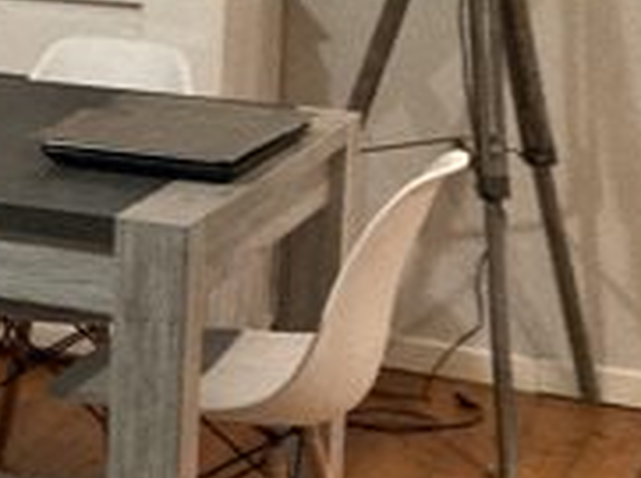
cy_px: -4
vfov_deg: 11.8
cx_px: -673
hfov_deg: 13.5
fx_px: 2292
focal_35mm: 124
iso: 400
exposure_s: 1/25
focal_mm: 3.99
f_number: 1.8
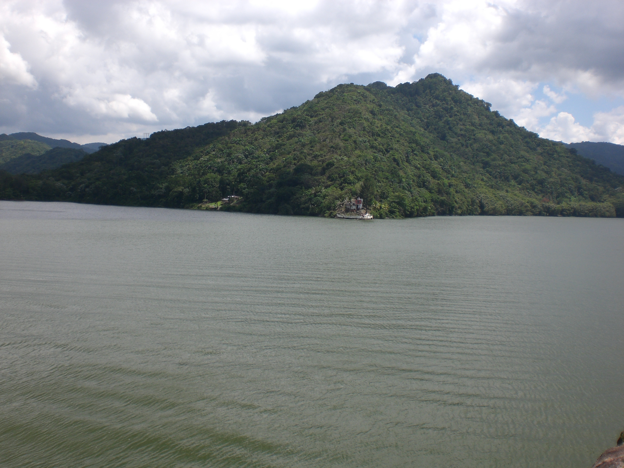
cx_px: 312
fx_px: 685
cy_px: 234
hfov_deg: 49.0
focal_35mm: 38
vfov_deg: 37.7
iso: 50
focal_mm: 6.3
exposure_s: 1/500
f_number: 4.4
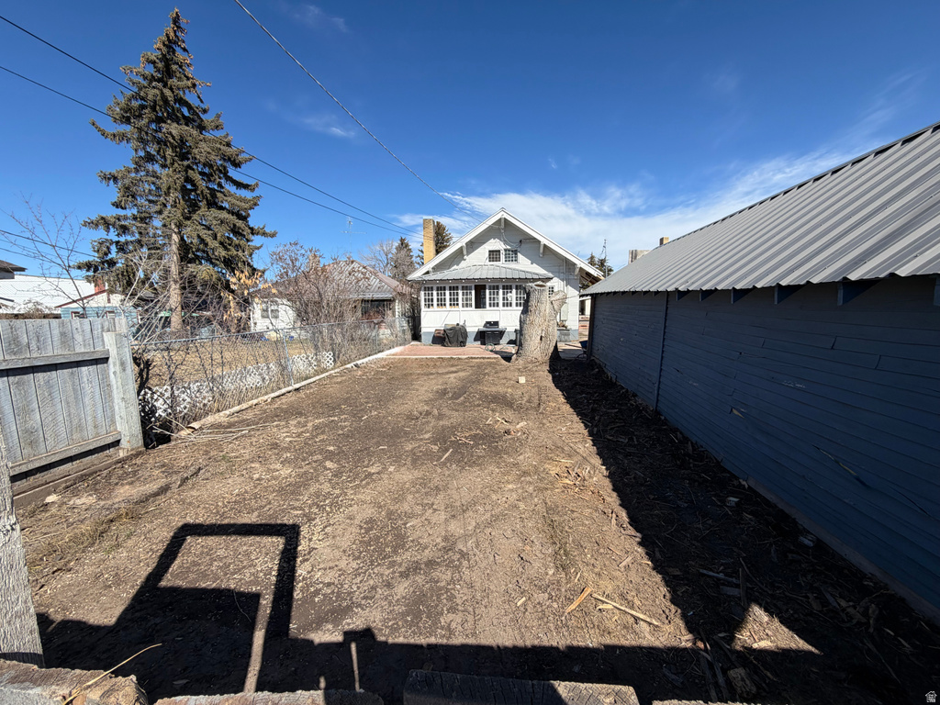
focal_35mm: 14
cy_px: 352
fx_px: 380
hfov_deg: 102.1
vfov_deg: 85.7
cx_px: 470
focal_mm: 2.22
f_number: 2.2
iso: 20
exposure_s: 1/770
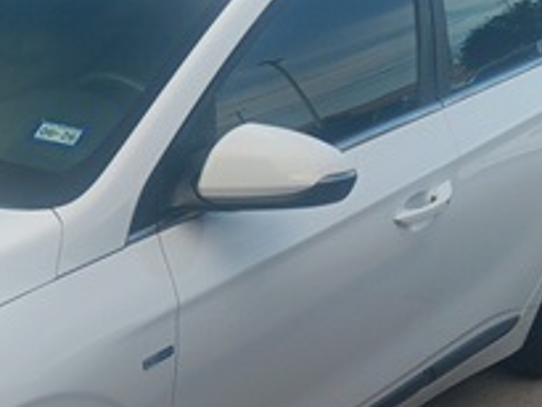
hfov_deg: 22.8
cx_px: -50
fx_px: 1269
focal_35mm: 81
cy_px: 391
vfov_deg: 17.9
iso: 100
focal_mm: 3.98
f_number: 1.8
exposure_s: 1/259
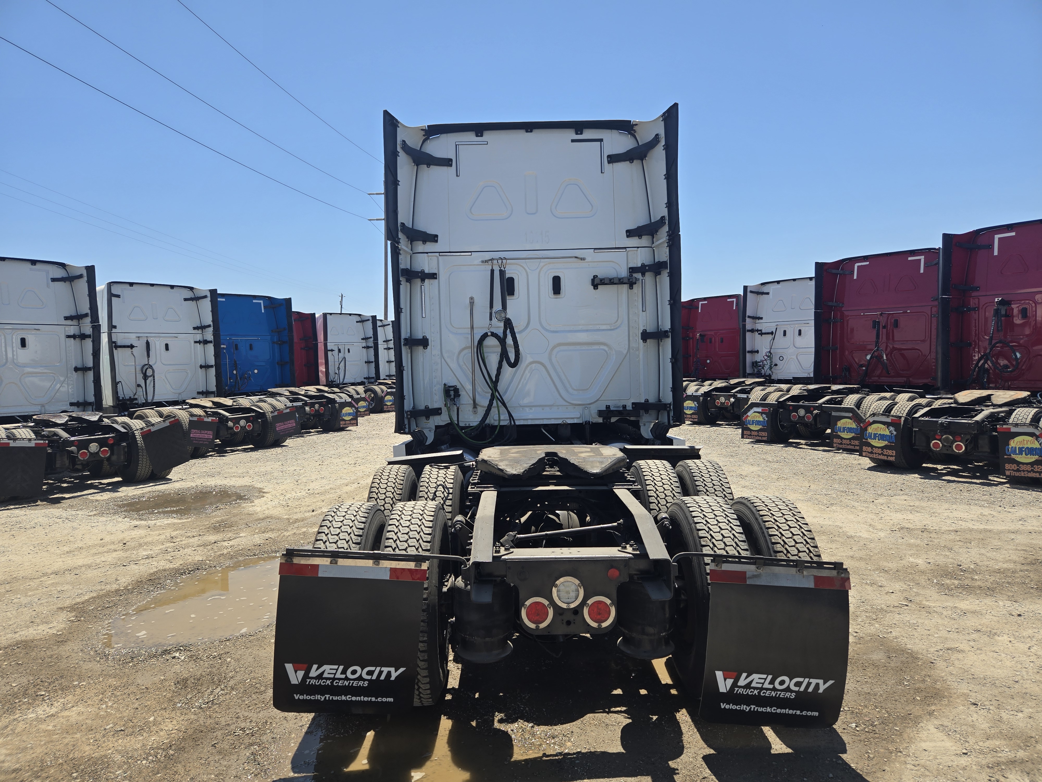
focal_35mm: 23
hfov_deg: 73.9
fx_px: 692
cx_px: 521
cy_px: 391
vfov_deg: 58.9
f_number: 1.8
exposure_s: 1/1623
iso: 25
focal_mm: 5.4
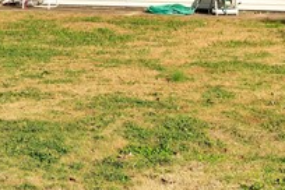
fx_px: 1267
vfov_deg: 8.4
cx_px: -71
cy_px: -87
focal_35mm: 160
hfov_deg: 12.5
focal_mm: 30
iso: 100
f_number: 6.3
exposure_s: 1/125
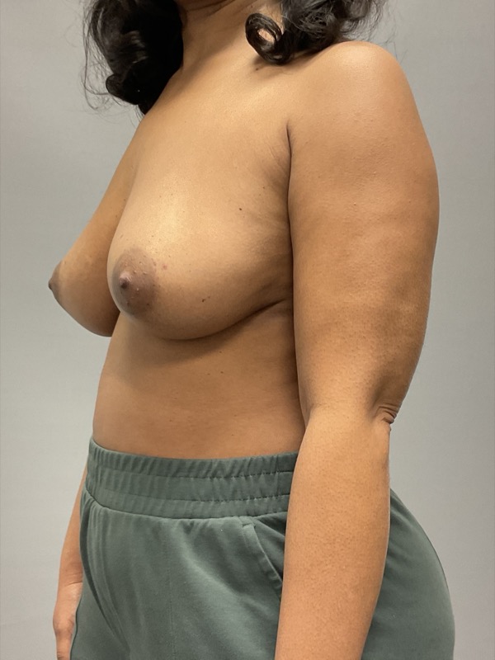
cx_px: 248
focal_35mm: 29
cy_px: 330
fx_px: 553
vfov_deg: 61.7
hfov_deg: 48.2
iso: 100
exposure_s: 1/60
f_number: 1.8
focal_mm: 3
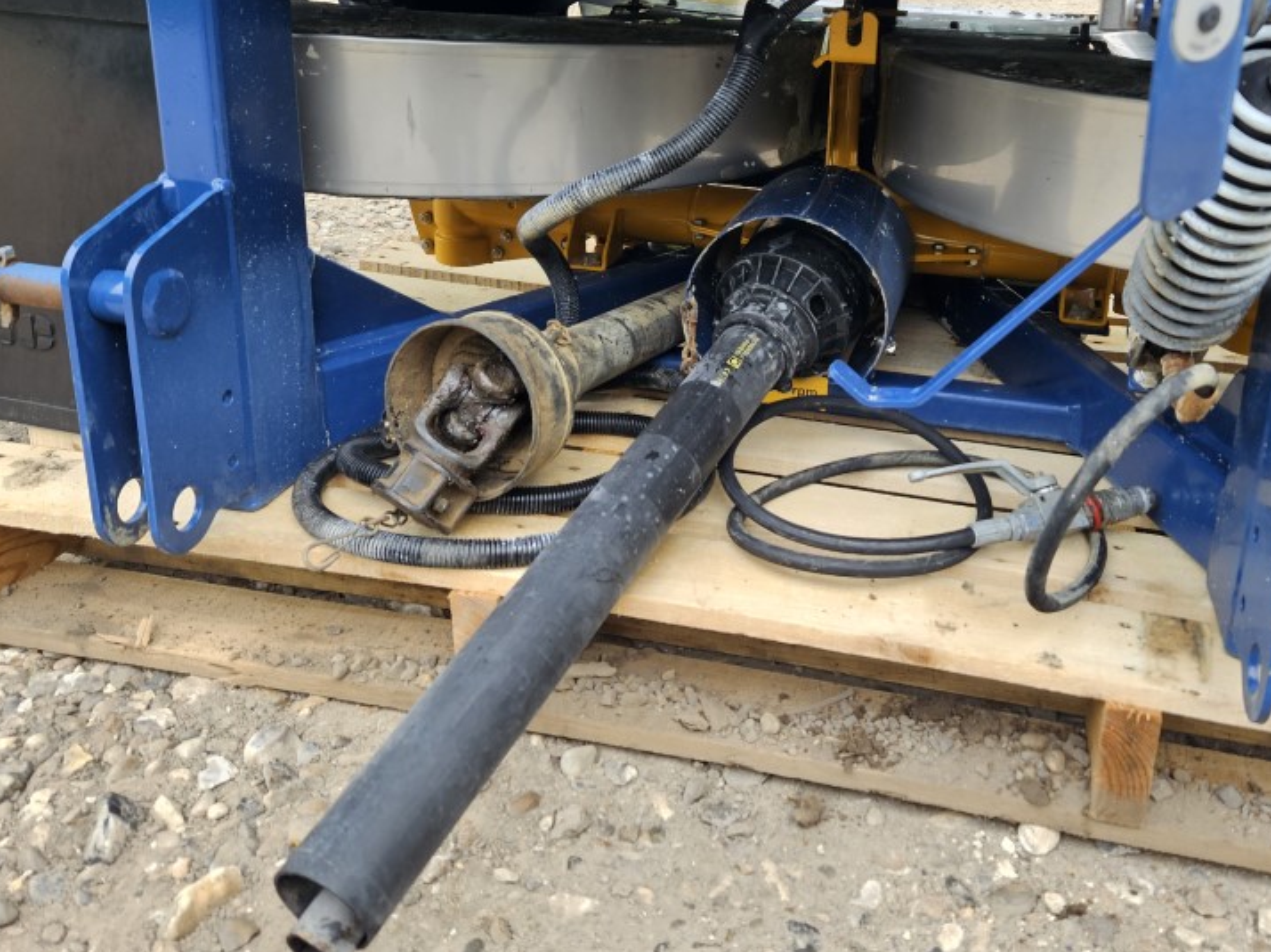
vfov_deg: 42.3
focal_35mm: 33
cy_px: 306
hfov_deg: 54.8
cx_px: 781
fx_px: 1211
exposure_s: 1/180
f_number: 1.8
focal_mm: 5.4
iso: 64
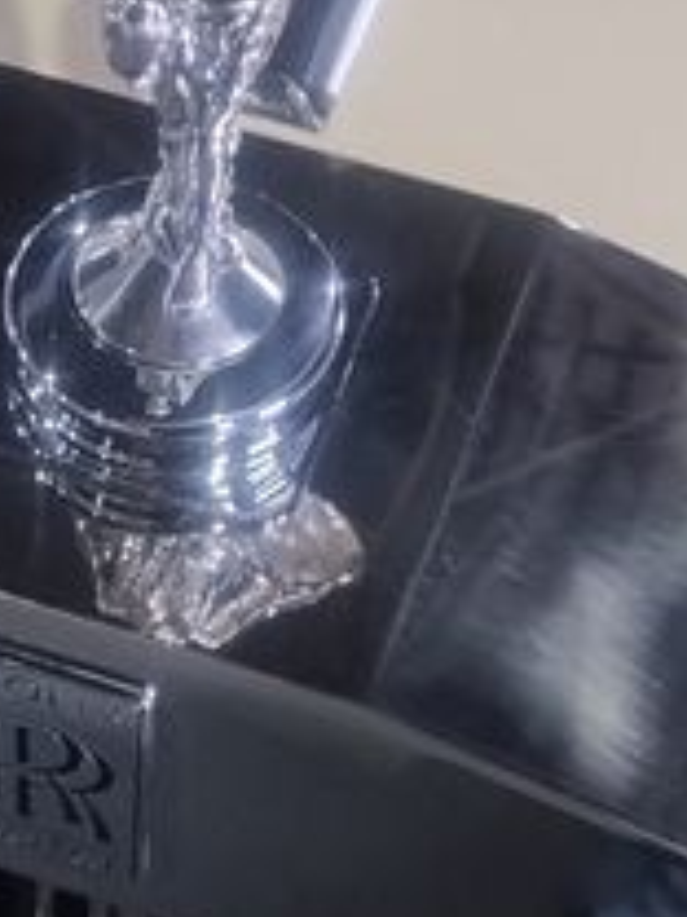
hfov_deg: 19.1
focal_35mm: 77
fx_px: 2038
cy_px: 269
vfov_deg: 25.1
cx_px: 282
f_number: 1.7
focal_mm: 4.71
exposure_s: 1/60
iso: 101
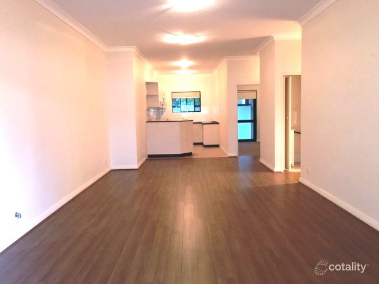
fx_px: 318
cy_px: 142
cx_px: 190
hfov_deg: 61.7
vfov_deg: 48.2
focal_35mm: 29
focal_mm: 4.15
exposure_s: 1/25
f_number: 2.2
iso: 160
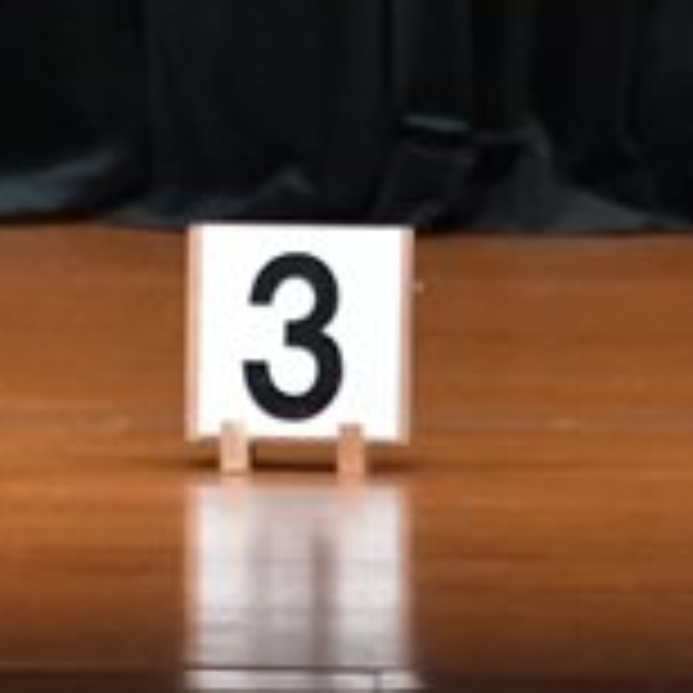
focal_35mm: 1088
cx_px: -520
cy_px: -338
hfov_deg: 1.6
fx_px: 24643
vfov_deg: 1.6
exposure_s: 1/400
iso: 5000
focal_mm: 170
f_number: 5.6
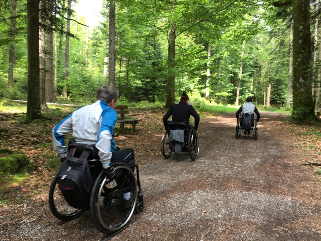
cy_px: 120
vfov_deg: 48.2
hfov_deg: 61.7
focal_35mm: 29
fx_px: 269
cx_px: 160
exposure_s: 1/100
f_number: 2.2
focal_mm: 4.15
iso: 40
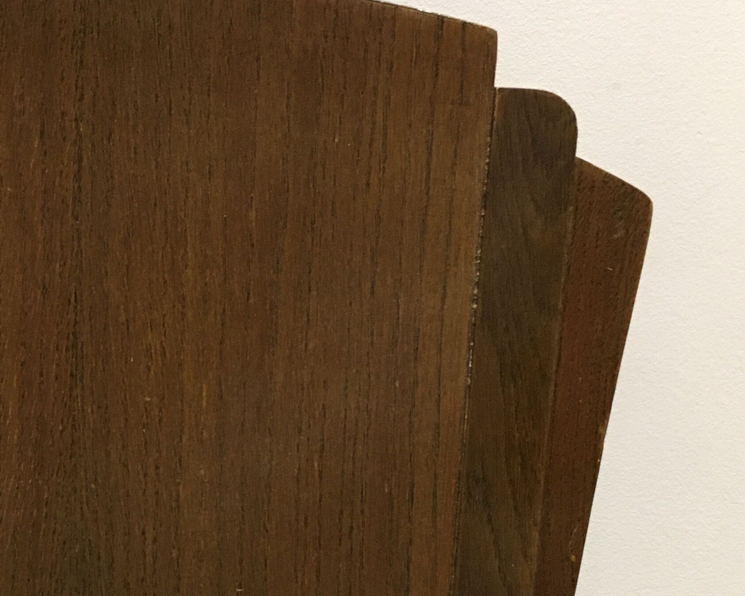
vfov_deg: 22.2
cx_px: 81
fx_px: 1500
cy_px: 481
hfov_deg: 27.0
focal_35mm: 68
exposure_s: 1/17
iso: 200
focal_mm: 4.15
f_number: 2.2
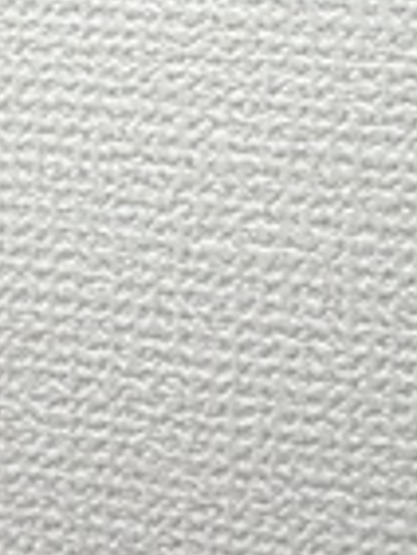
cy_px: -244
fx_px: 2069
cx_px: 100
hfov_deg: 11.5
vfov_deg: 14.4
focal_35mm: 129
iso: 100
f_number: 1.6
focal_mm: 5.96
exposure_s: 1/100
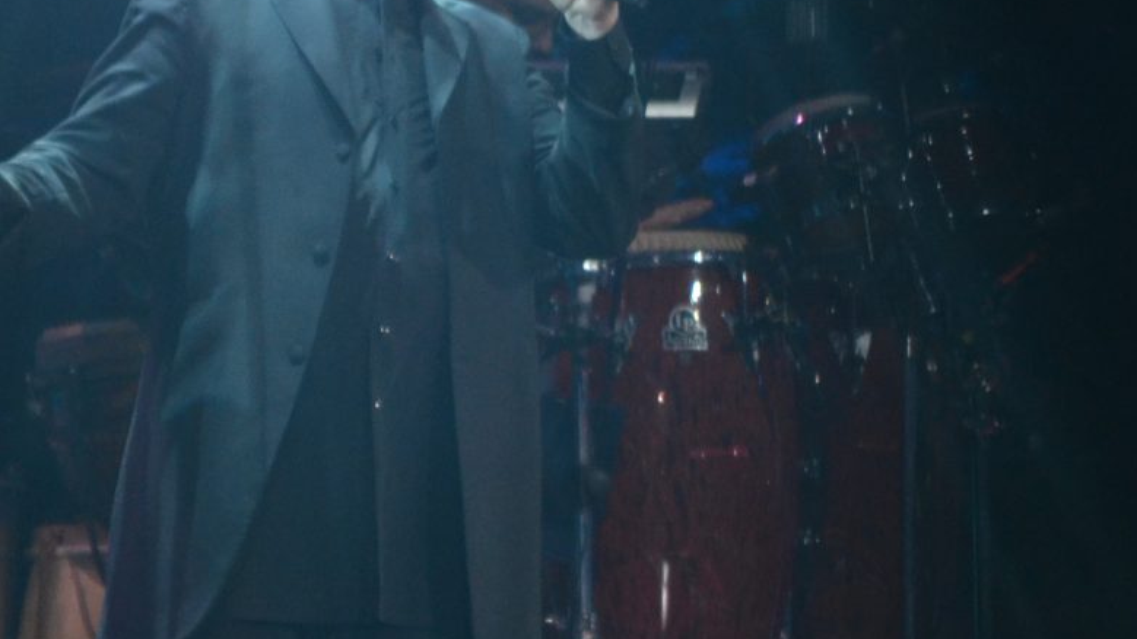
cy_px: 935
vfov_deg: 1.7
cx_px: 334
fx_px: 21746
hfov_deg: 3.0
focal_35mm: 721
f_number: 5.3
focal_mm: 175
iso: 1000
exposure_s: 1/160
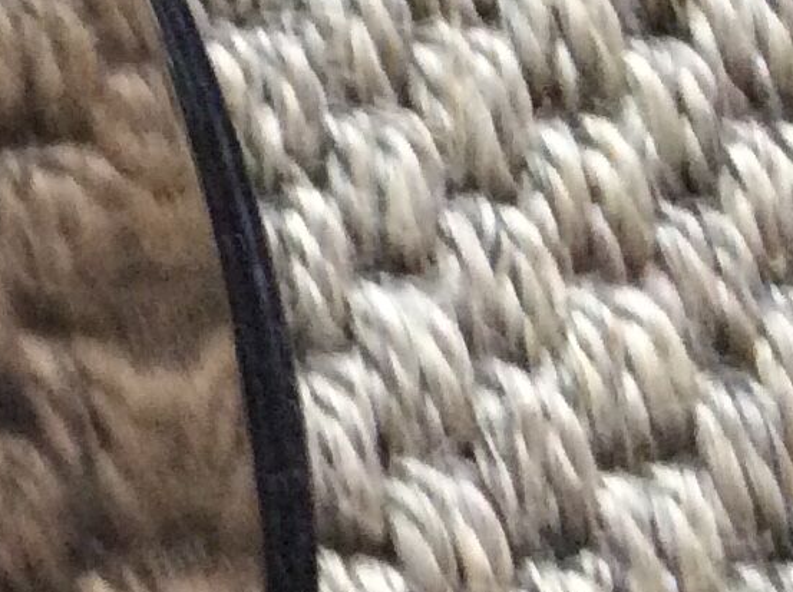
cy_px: 384
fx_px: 3431
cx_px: -928
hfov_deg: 11.5
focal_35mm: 150
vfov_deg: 9.9
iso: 250
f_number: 2.4
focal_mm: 3.3
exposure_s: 1/25
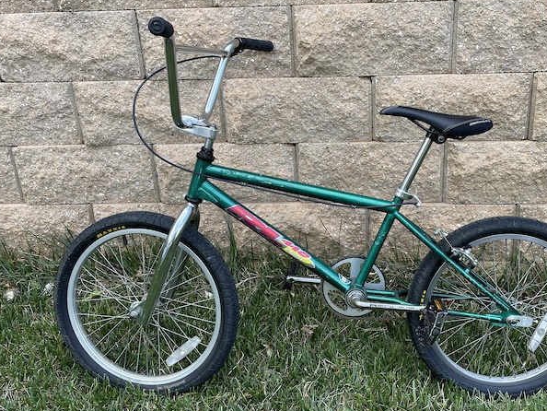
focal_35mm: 35
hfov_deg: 52.2
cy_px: 183
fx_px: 553
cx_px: 331
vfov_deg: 40.7
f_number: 1.6
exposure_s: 1/155
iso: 32
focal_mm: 4.2
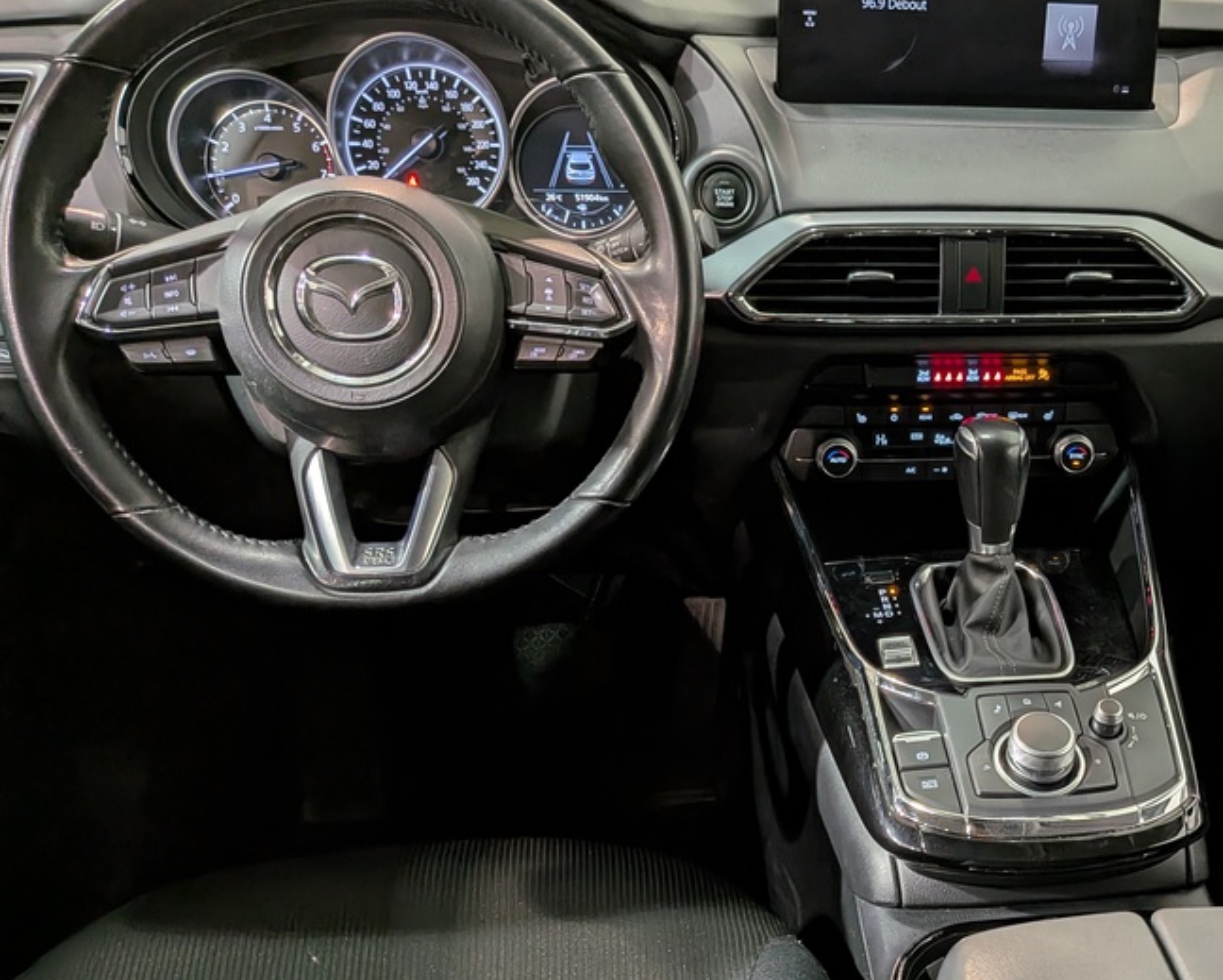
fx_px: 1340
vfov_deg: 39.9
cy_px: 614
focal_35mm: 37
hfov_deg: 47.0
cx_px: 936
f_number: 1.7
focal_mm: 4.53
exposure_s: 1/17.1
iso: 79
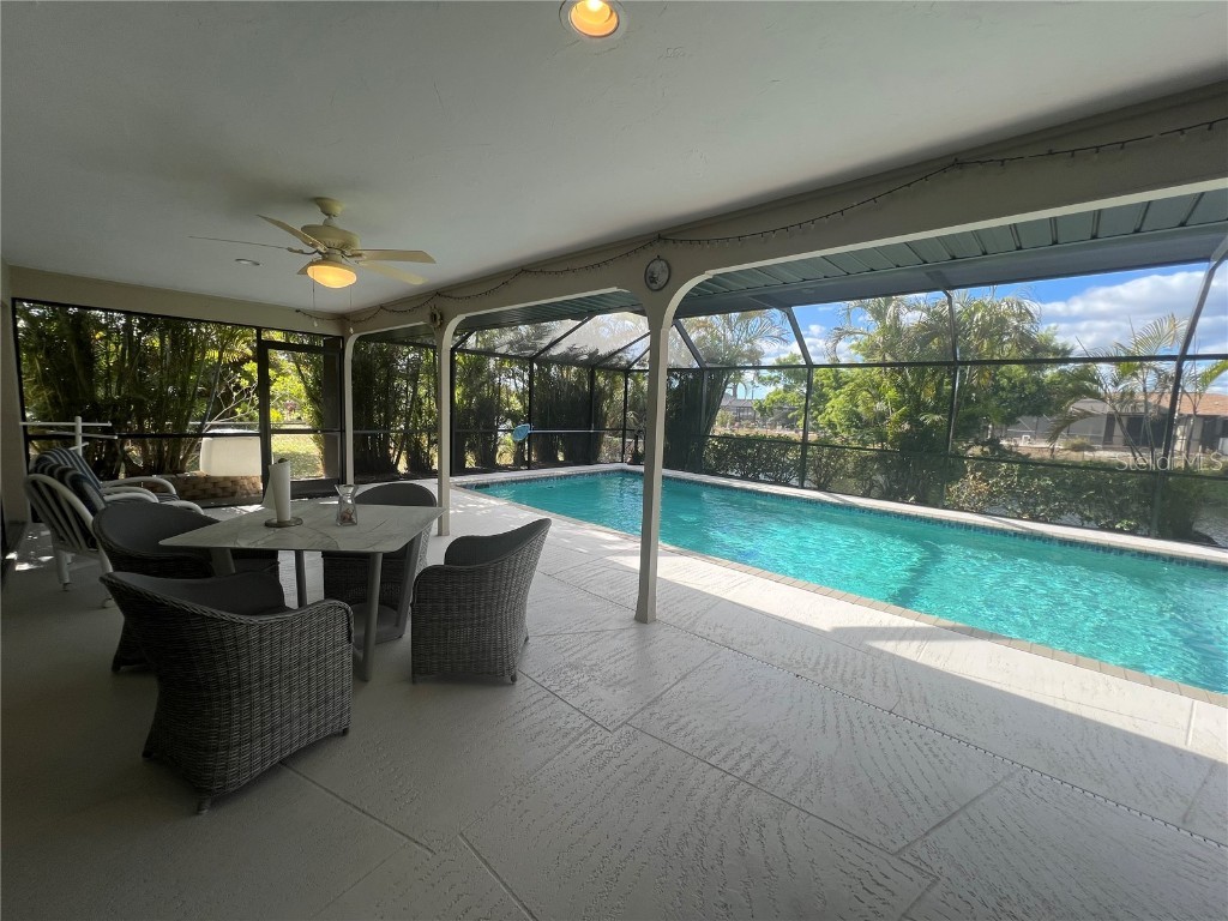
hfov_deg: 106.2
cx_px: 614
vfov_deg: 89.9
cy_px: 460
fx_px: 461
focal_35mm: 13
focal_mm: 1.57
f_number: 1.8
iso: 32
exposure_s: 1/248
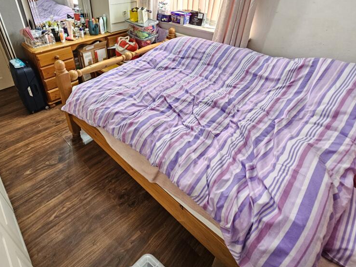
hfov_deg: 86.7
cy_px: 94
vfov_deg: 70.0
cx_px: 143
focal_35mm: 18
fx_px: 185
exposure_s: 1/30
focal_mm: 2.2
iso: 320
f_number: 2.2
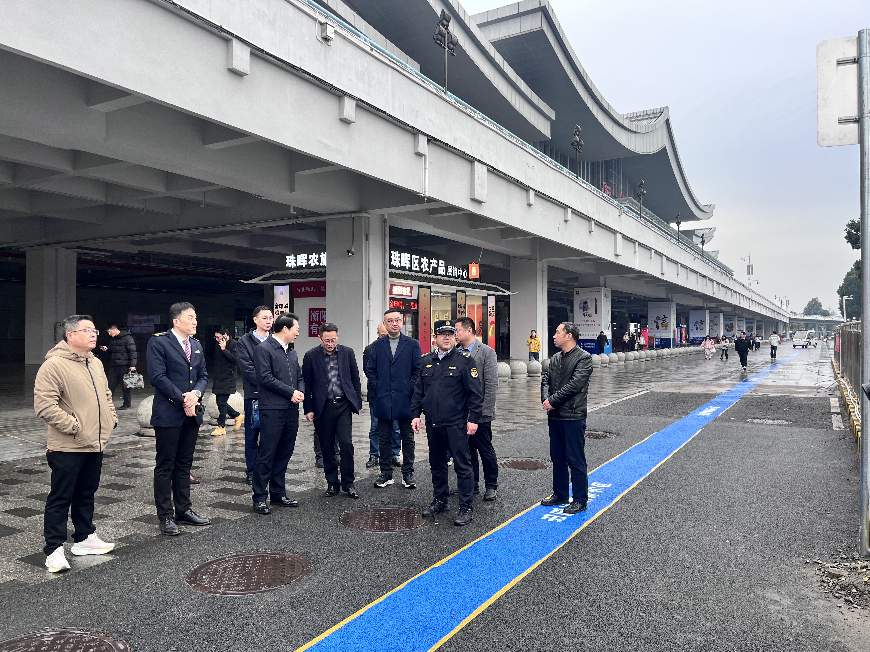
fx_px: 653
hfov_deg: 67.3
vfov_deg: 53.1
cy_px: 326
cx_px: 435
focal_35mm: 26
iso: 32
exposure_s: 1/148
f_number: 1.6
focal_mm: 5.1
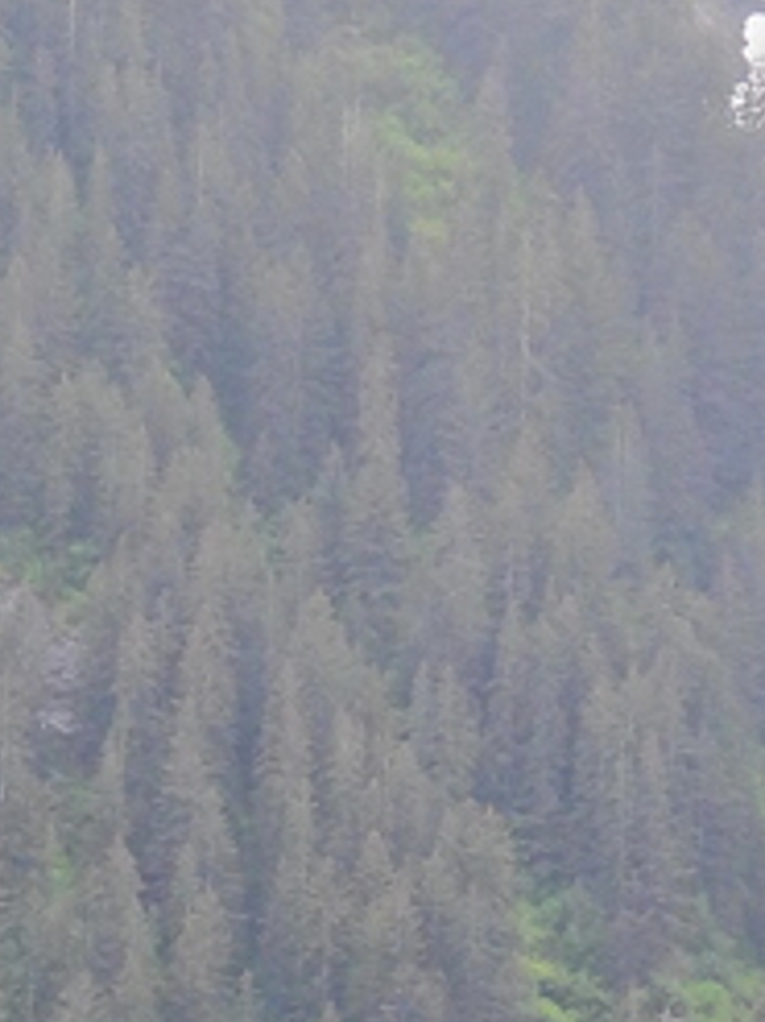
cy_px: 1341
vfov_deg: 5.4
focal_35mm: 363
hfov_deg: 4.1
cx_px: 600
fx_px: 10705
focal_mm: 12.5
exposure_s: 1/100
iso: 100
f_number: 3.5
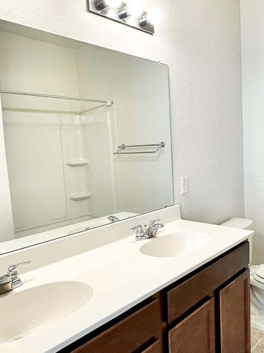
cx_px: 187
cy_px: 171
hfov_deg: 44.4
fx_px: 315
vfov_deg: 58.4
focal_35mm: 31
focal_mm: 2.22
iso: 200
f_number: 2.2
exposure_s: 1/120
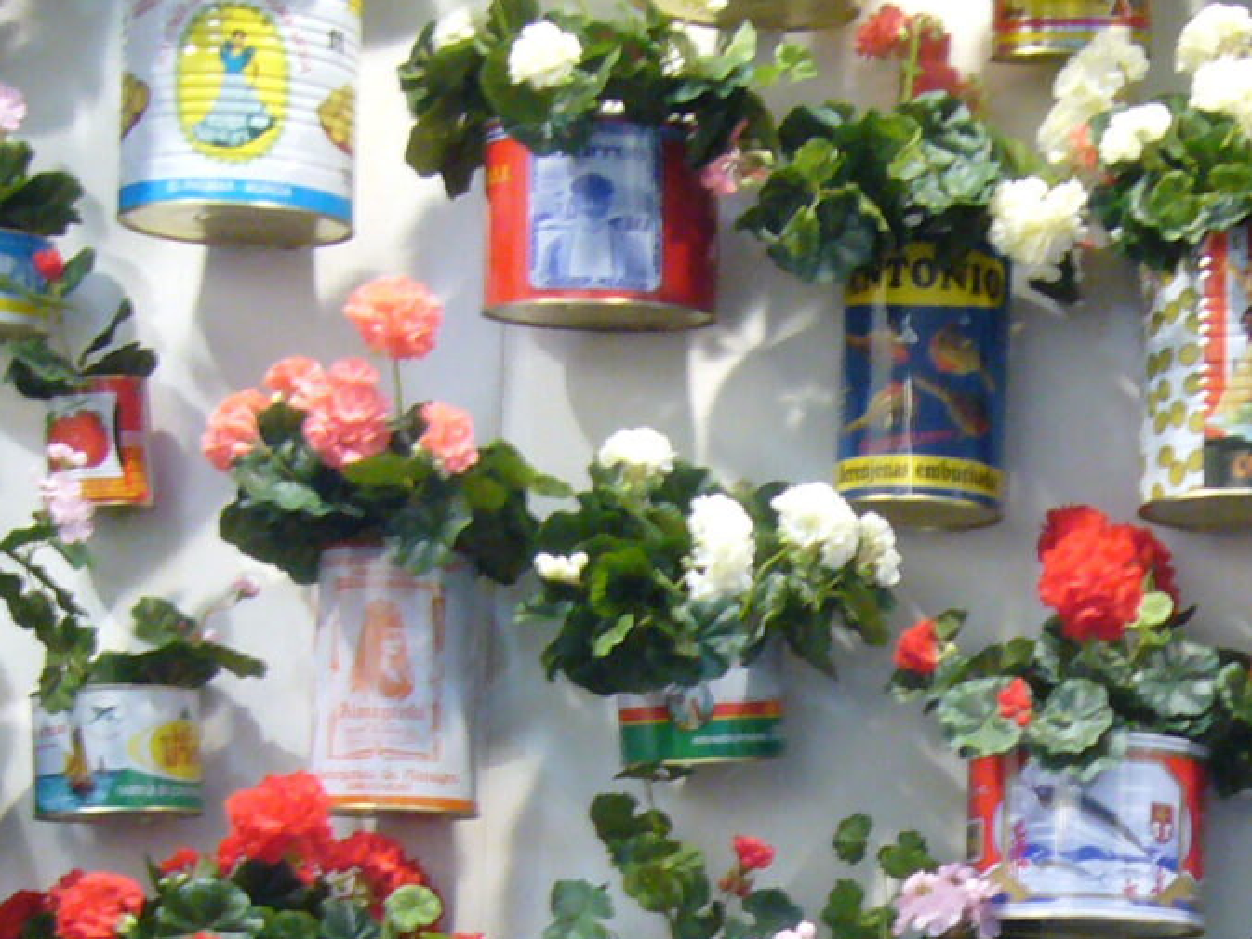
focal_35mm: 104
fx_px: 3762
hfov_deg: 18.6
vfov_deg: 13.9
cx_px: 1085
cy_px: 1034
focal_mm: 5.8
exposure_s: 1/15
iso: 200
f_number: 2.8
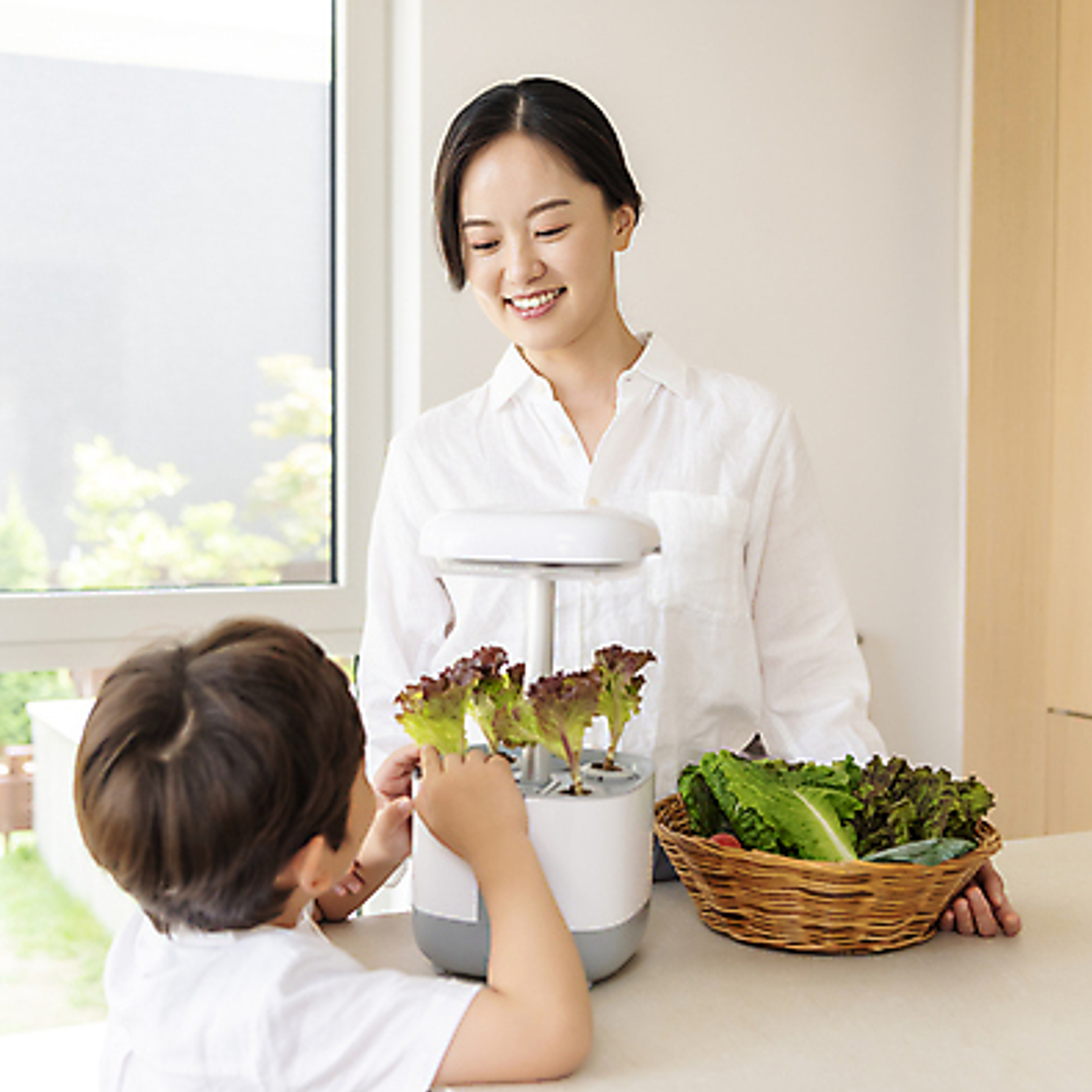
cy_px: 542
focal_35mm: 49
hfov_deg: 34.7
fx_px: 1749
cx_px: 498
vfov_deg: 34.7
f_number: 2.8
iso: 500
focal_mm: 38
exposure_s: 1/125
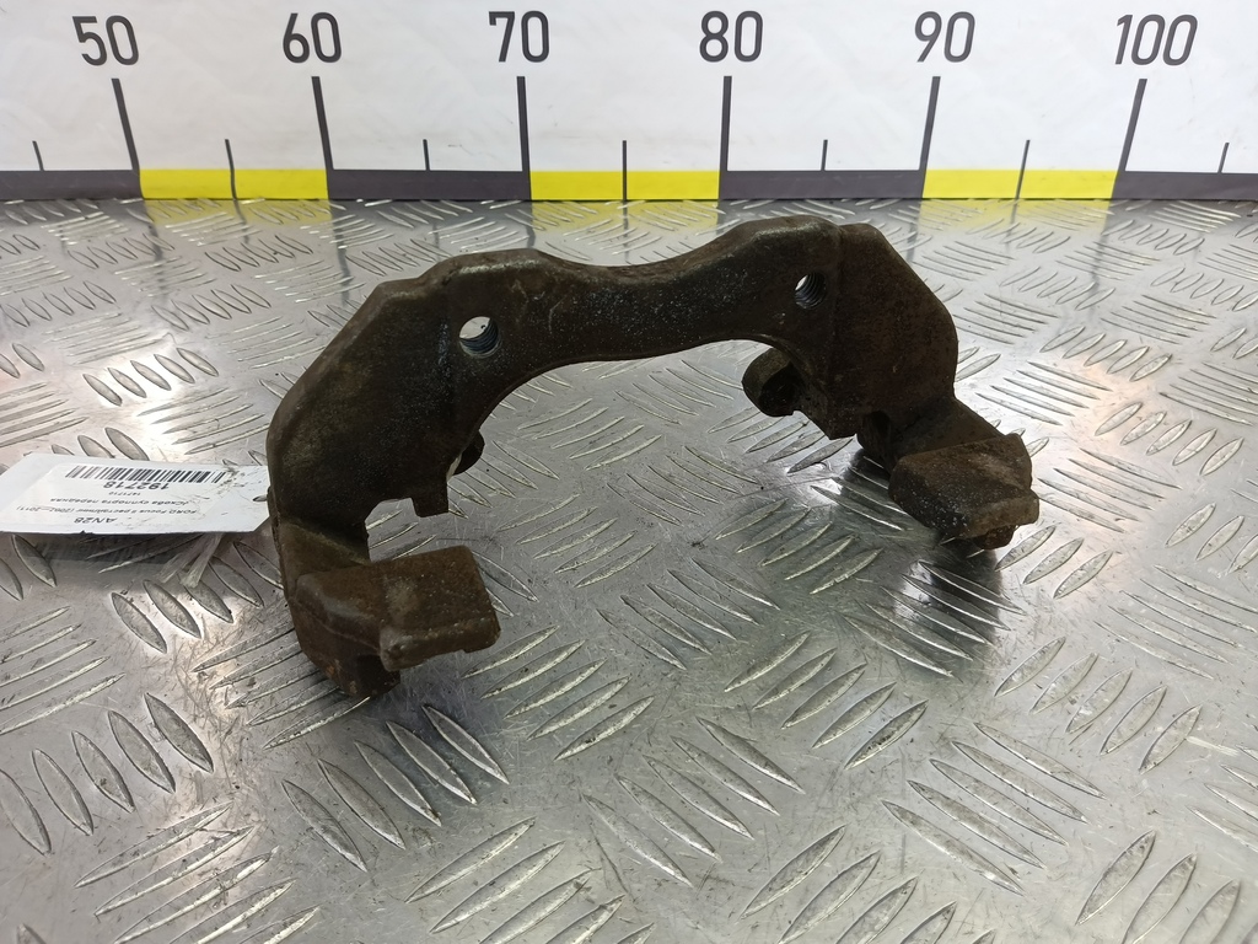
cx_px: 629
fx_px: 836
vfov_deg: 58.9
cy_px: 472
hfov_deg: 73.9
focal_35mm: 23
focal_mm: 4.11
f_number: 1.6
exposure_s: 1/50
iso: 92
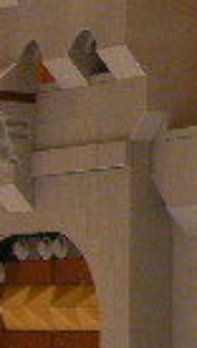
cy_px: -20
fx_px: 1776
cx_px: 538
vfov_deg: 11.1
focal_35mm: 192
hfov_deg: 6.0
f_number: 3.5
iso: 200
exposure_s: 1/5.6
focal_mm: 6.3
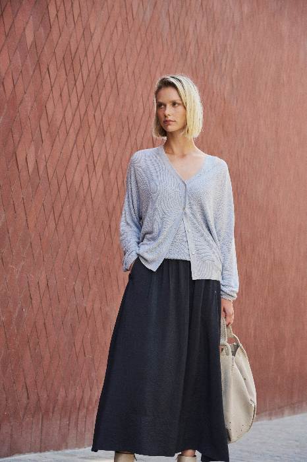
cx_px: 154
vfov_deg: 25.1
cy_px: 231
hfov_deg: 16.8
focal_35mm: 81
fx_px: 1037
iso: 400
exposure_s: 1/200
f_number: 7.1
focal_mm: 81
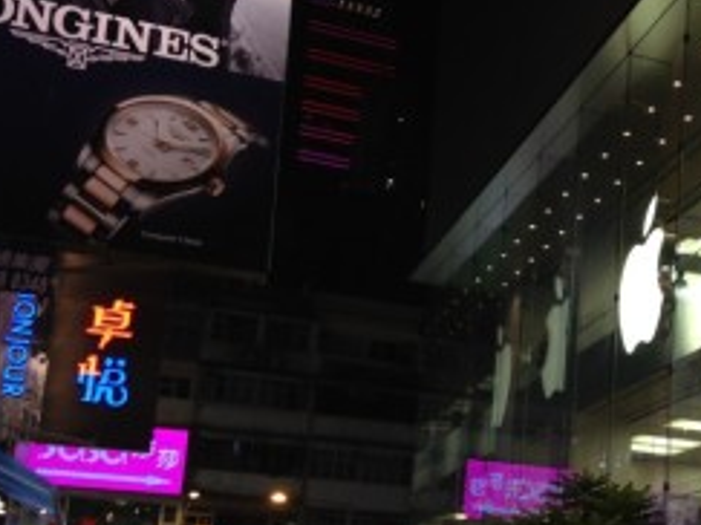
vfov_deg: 21.4
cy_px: 414
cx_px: 678
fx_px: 1376
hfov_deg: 27.2
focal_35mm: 68
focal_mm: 4.12
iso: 50
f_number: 2.4
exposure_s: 1/60
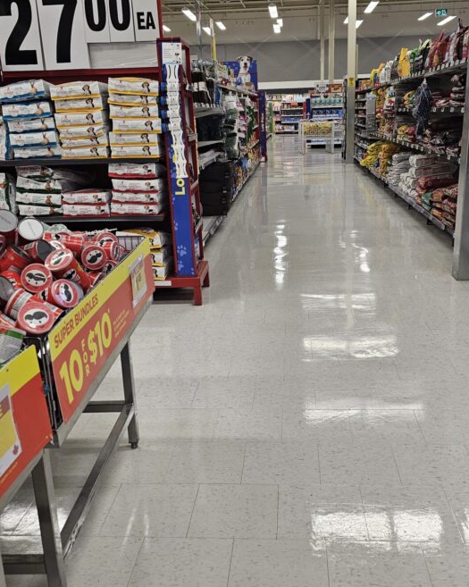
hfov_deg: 42.2
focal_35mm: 35
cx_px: 255
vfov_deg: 51.6
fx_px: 608
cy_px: 294
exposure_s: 1/180
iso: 100
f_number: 1.7
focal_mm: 6.3
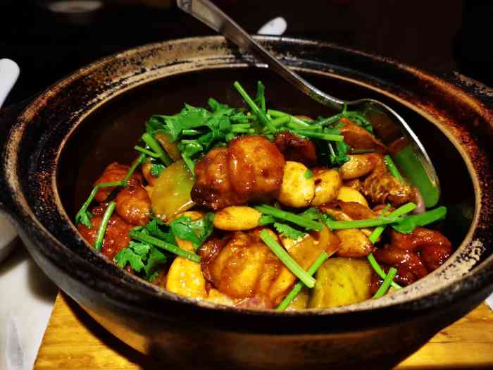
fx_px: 385
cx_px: 246
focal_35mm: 27
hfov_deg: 65.3
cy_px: 185
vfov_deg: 51.4
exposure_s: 1/50
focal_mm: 5.58
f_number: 1.8
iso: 250
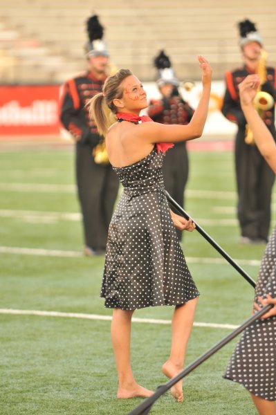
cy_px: 208
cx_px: 138
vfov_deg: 6.9
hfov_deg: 4.6
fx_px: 3456
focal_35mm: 300
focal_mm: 200
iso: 200
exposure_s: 1/200
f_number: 2.8
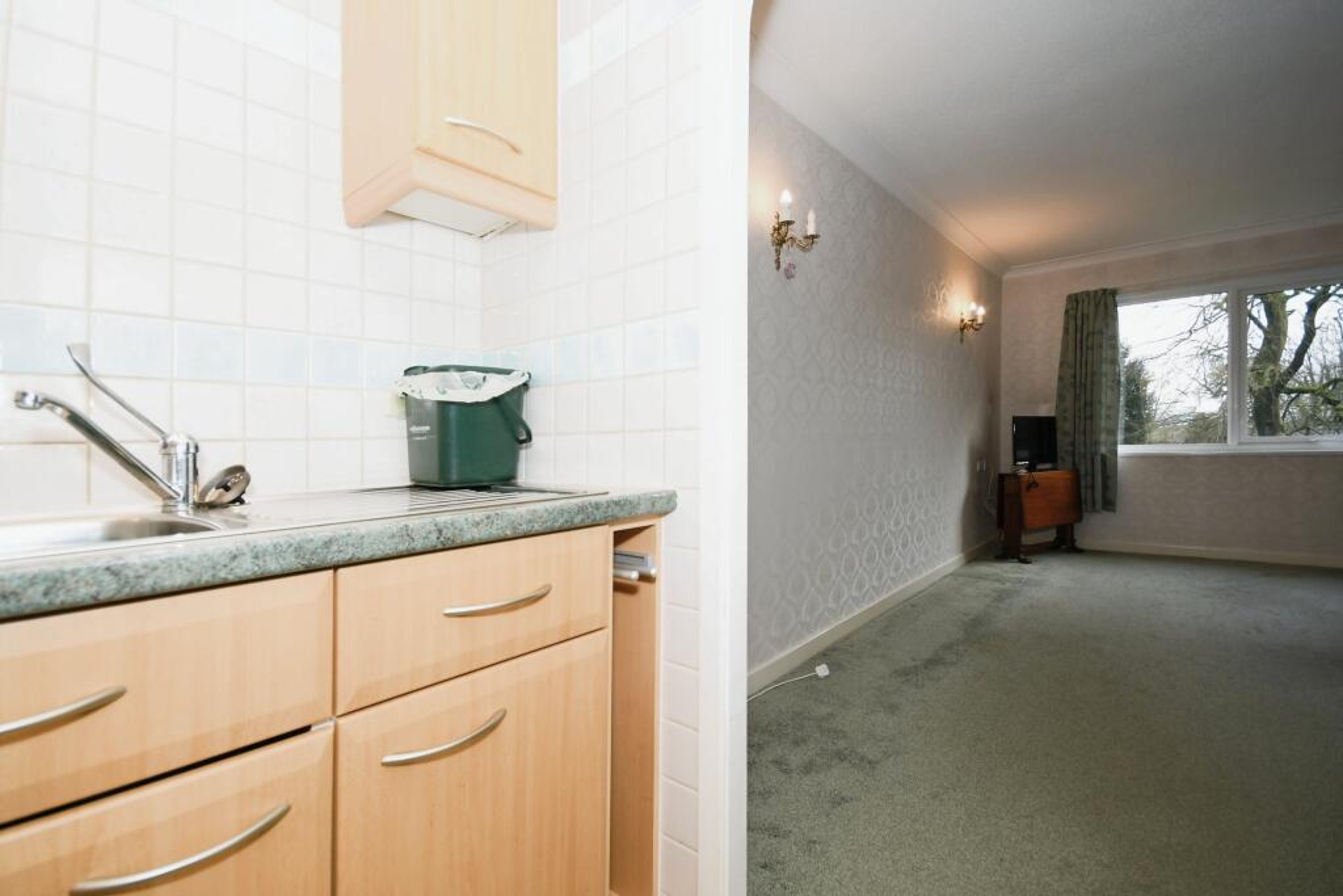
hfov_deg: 100.4
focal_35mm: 15
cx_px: 672
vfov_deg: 77.3
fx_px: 560
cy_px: 448
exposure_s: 1/60
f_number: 8
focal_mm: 10
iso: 400
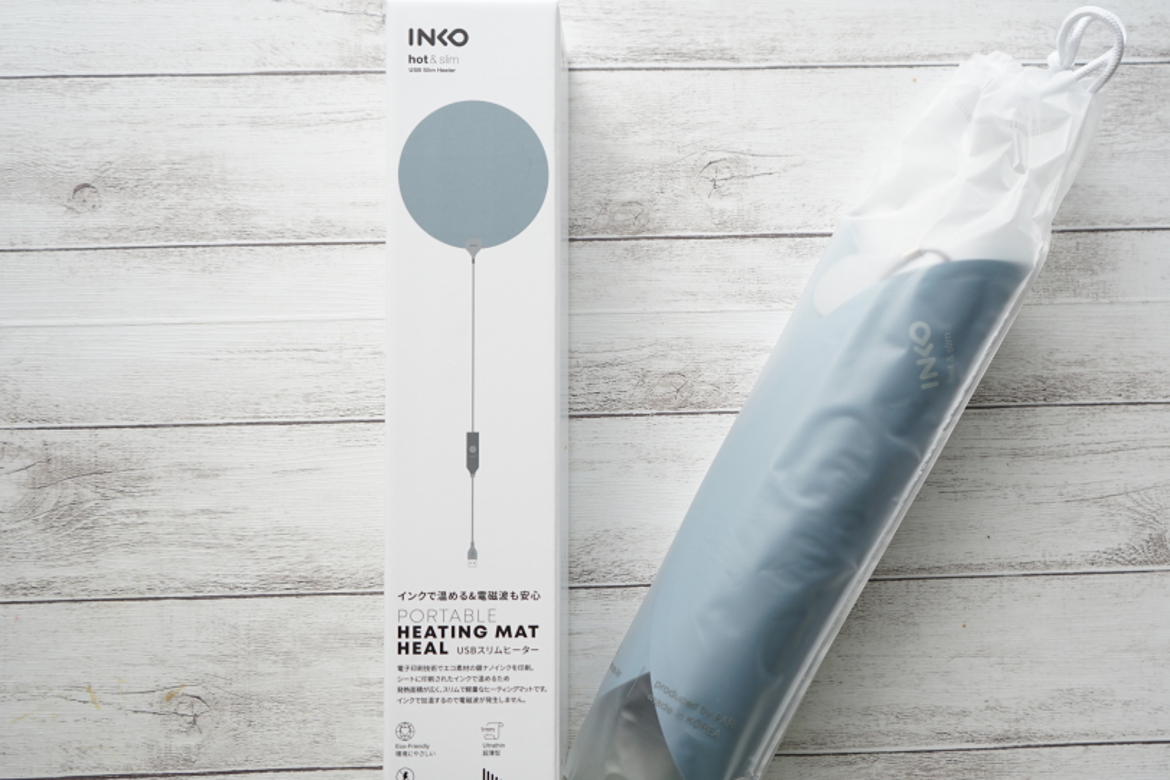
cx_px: 665
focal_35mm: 37
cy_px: 435
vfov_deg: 35.9
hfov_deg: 51.7
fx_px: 1203
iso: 200
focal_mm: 30
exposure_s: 1/30
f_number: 4
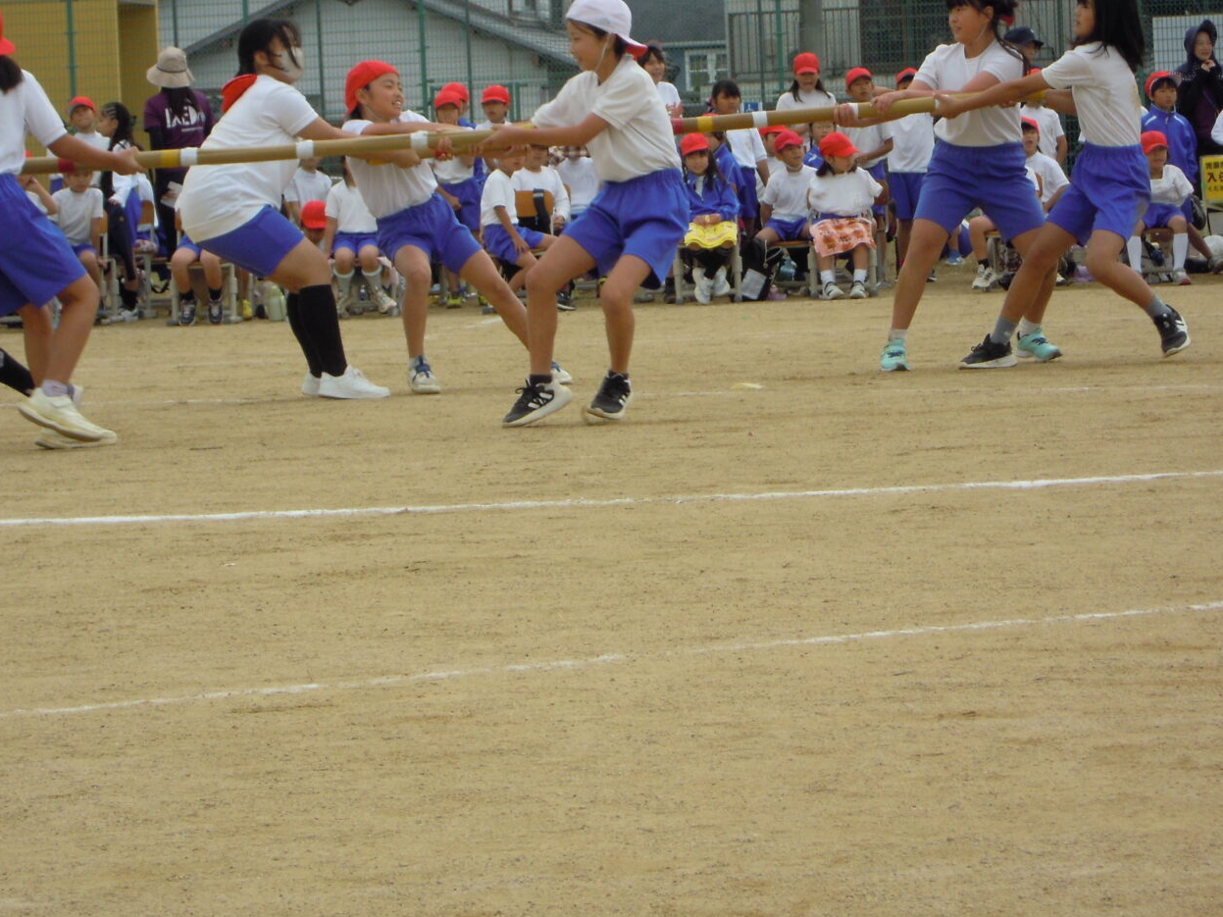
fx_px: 6147
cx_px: 508
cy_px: 236
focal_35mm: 174
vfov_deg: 8.5
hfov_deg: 11.4
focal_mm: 20.3
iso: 100
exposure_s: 1/250
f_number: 5.9
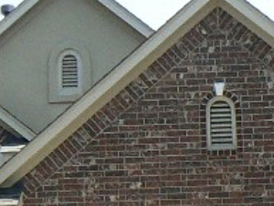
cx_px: 67
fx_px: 1513
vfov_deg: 7.7
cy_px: 284
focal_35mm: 191
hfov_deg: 10.3
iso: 200
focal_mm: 6
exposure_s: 1/1000
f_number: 3.6
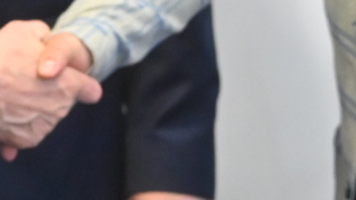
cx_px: -184
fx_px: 4229
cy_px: -8
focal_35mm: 448
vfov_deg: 2.7
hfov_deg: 4.8
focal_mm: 70
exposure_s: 1/400
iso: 2500
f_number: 2.8
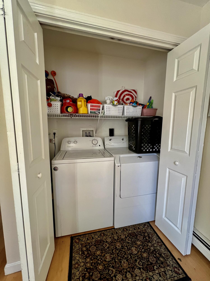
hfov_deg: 89.9
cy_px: 140
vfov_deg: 106.2
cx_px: 105
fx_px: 105
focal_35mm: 13
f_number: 1.8
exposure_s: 1/60
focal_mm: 1.57
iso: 200
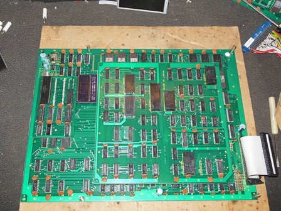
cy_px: 106
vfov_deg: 37.7
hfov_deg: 49.0
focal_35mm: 38
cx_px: 140
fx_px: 308
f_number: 3.6
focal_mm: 6.8
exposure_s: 1/30
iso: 200
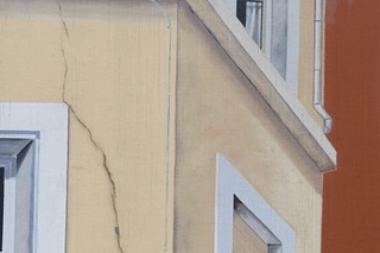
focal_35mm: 175
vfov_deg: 7.3
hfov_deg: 10.6
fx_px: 1846
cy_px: 629
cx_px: 812
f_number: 5.6
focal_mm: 35
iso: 200
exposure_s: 1/400
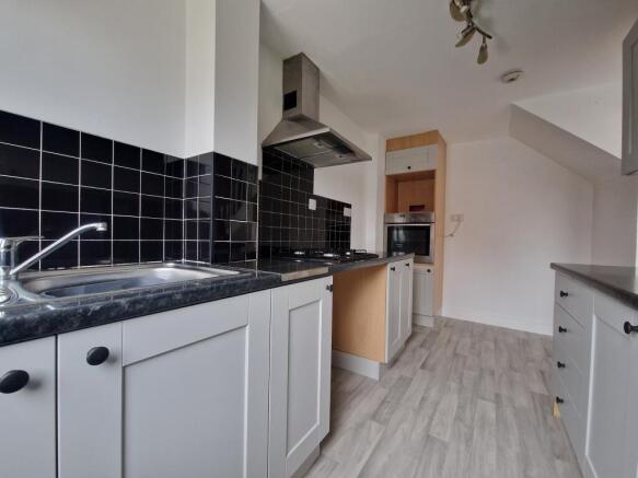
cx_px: 319
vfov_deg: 89.9
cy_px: 239
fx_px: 240
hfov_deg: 106.2
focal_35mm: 13
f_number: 2.2
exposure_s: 1/33
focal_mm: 2.2
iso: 640
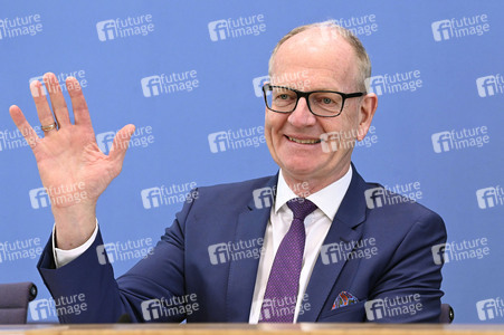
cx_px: 252
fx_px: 1469
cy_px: 168
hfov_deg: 19.5
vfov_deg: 13.0
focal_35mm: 105
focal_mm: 105
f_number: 6.3
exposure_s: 1/640
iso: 5000
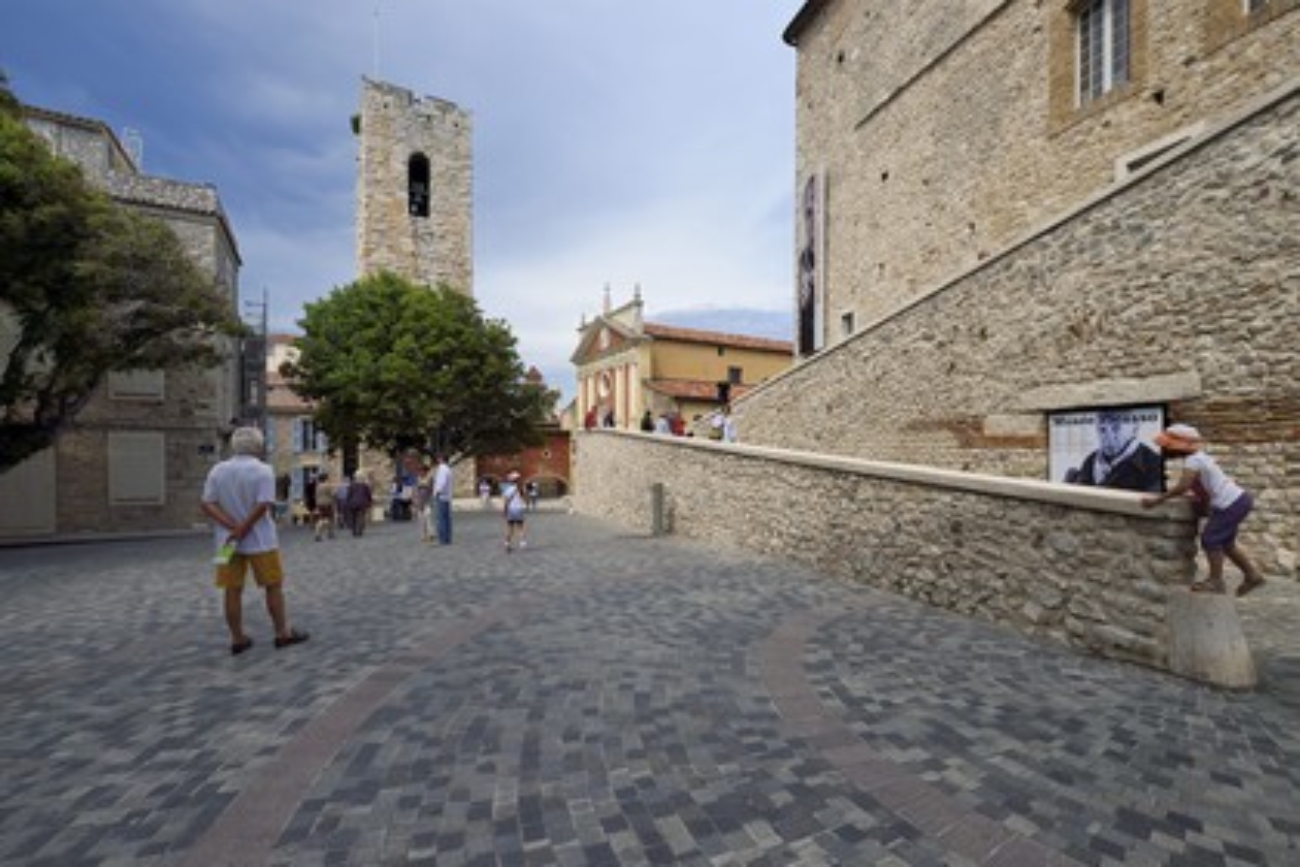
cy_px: 434
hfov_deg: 100.4
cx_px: 650
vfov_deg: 77.3
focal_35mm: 15
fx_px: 542
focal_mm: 15
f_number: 18
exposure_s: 1/250
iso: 400
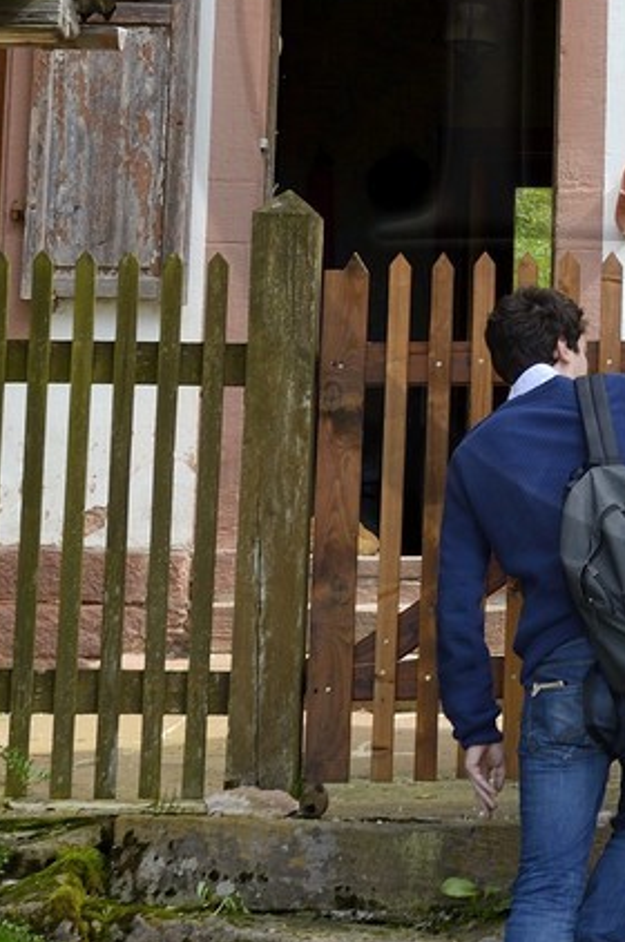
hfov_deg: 8.1
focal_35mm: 167
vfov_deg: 12.2
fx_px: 4363
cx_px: 848
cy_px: -33
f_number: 6.3
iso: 200
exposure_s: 1/320
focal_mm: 44
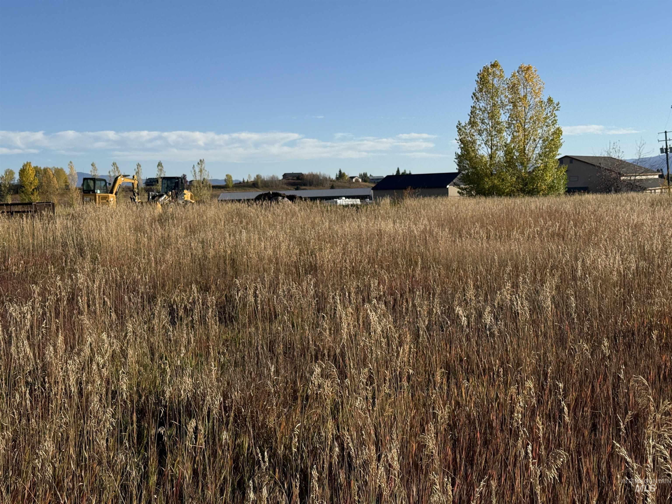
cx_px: 336
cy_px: 252
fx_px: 932
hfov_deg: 39.7
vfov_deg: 30.3
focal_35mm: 48
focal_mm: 6.76
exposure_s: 1/11364
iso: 80
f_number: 1.78
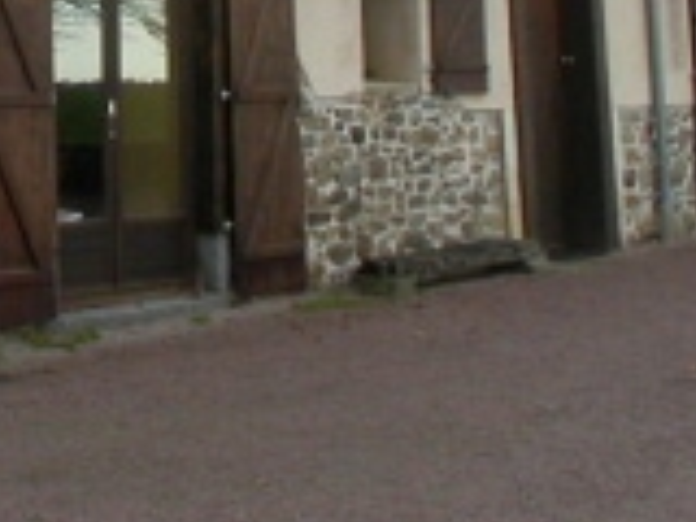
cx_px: -117
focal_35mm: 162
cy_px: -222
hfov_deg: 12.0
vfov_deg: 9.0
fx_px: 3257
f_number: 4.7
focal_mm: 7.85
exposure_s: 1/135
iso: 100
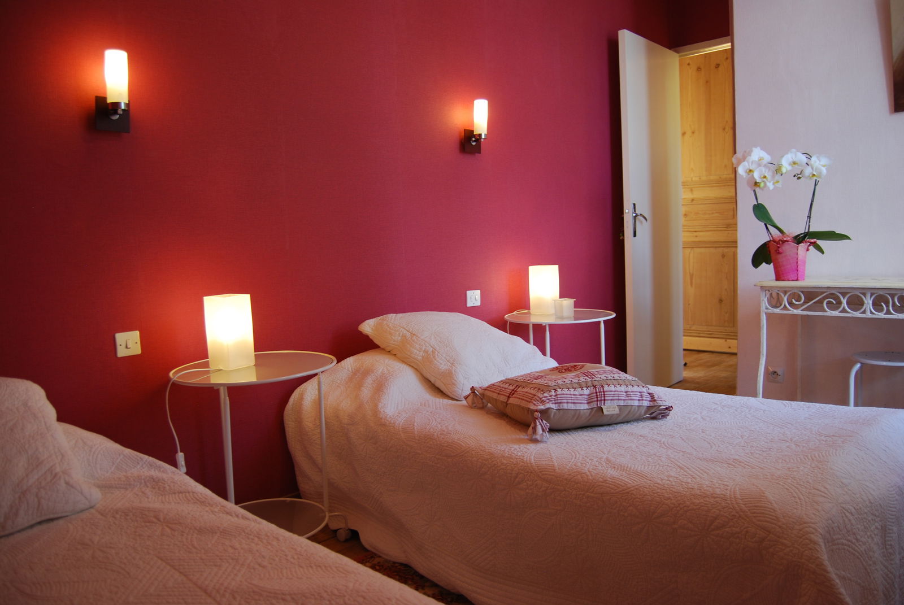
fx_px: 679
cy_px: 302
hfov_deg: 67.3
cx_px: 452
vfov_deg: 48.0
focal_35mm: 27
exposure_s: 1/30
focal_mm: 18
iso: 200
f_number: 3.5
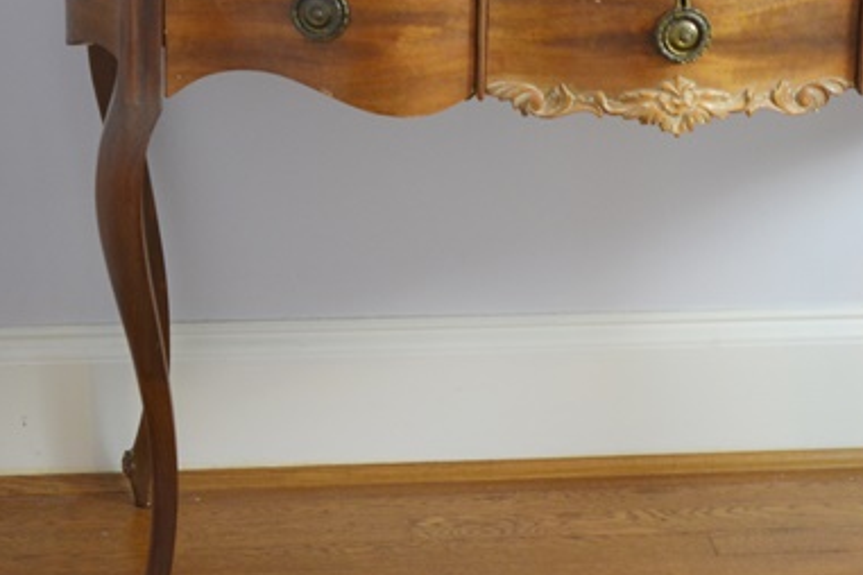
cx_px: 634
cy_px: 274
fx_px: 3111
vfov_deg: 10.6
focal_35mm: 130
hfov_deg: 15.7
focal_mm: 55
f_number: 5.6
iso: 1250
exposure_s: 1/30
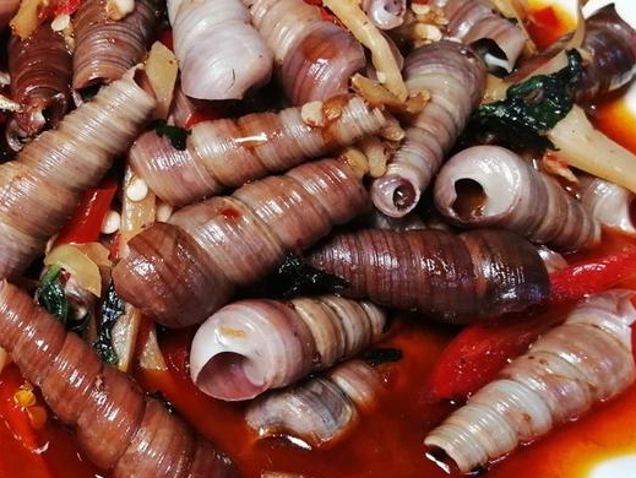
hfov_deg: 35.3
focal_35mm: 54
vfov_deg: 27.0
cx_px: 243
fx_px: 993
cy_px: 184
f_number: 1.8
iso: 160
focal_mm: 3.64
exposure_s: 1/33.3
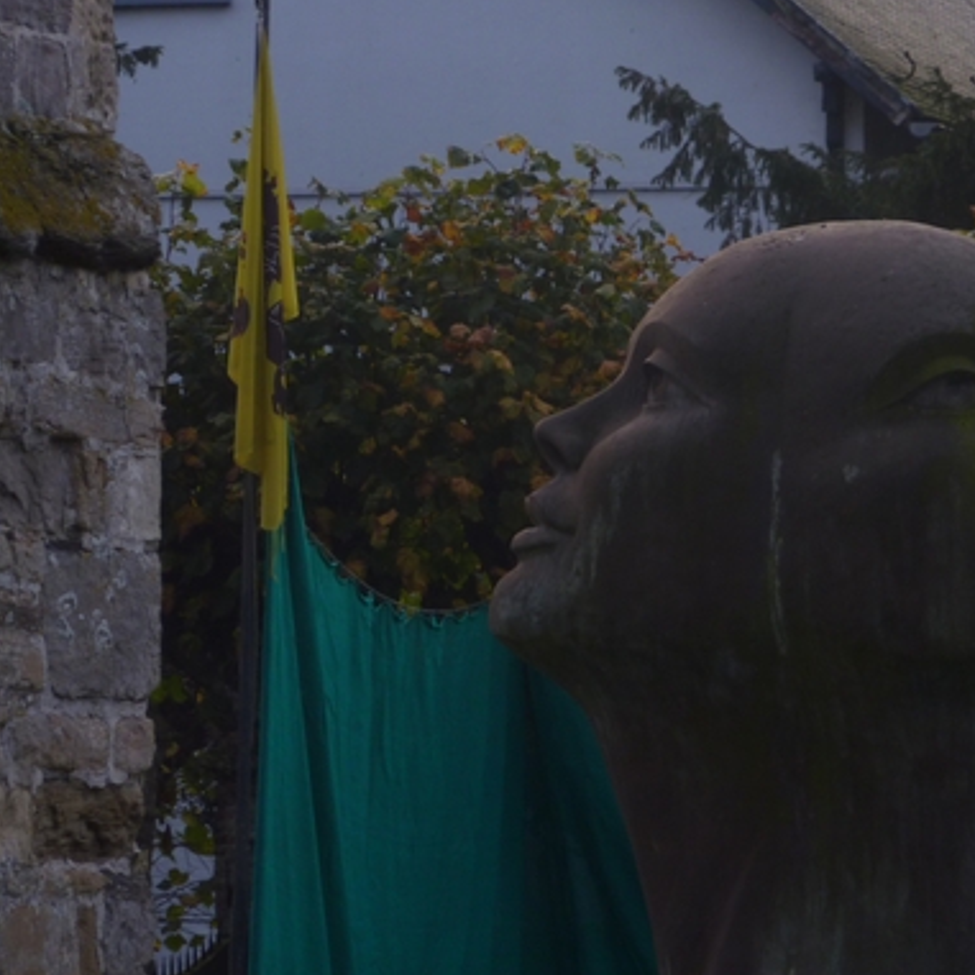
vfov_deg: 5.6
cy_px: 484
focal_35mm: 313
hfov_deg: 5.6
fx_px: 9974
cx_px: 734
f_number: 4.6
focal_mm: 37
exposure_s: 1/50
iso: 80
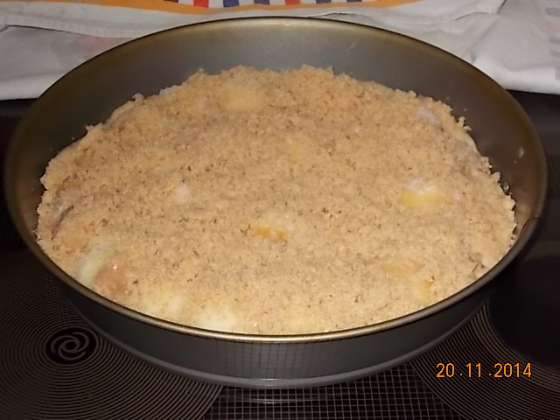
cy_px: 210
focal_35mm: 66
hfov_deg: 29.4
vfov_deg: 22.3
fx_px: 1068
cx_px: 280
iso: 200
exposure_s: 1/60
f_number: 5.3
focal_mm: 11.8
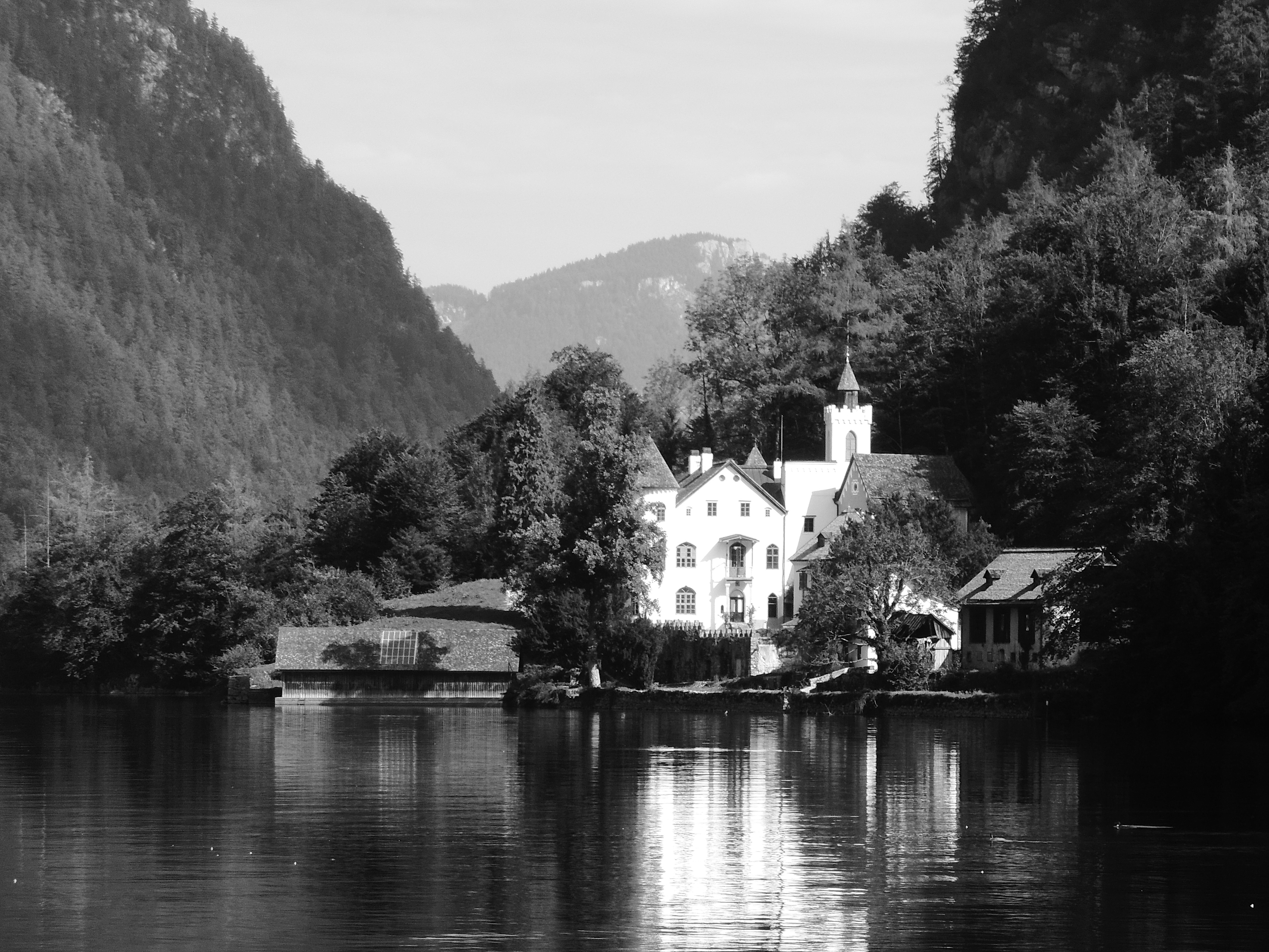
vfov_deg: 8.3
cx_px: 826
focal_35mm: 179
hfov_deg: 11.0
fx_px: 6562
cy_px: 460
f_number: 4.9
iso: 100
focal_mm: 24.2
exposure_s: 1/320
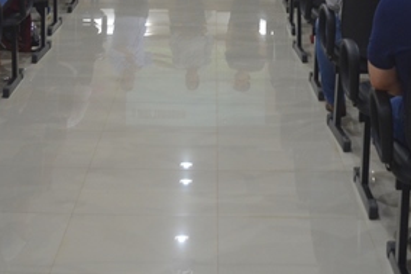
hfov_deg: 21.9
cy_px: -102
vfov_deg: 14.0
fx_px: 1061
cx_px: 195
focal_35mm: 93
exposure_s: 1/60
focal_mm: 22
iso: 800
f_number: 3.8
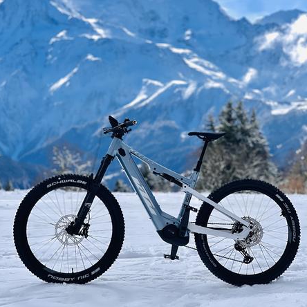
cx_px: 154
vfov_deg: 18.9
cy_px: 140
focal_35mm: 92
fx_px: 923
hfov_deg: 18.9
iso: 32
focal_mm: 9
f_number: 2.8
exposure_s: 1/2421
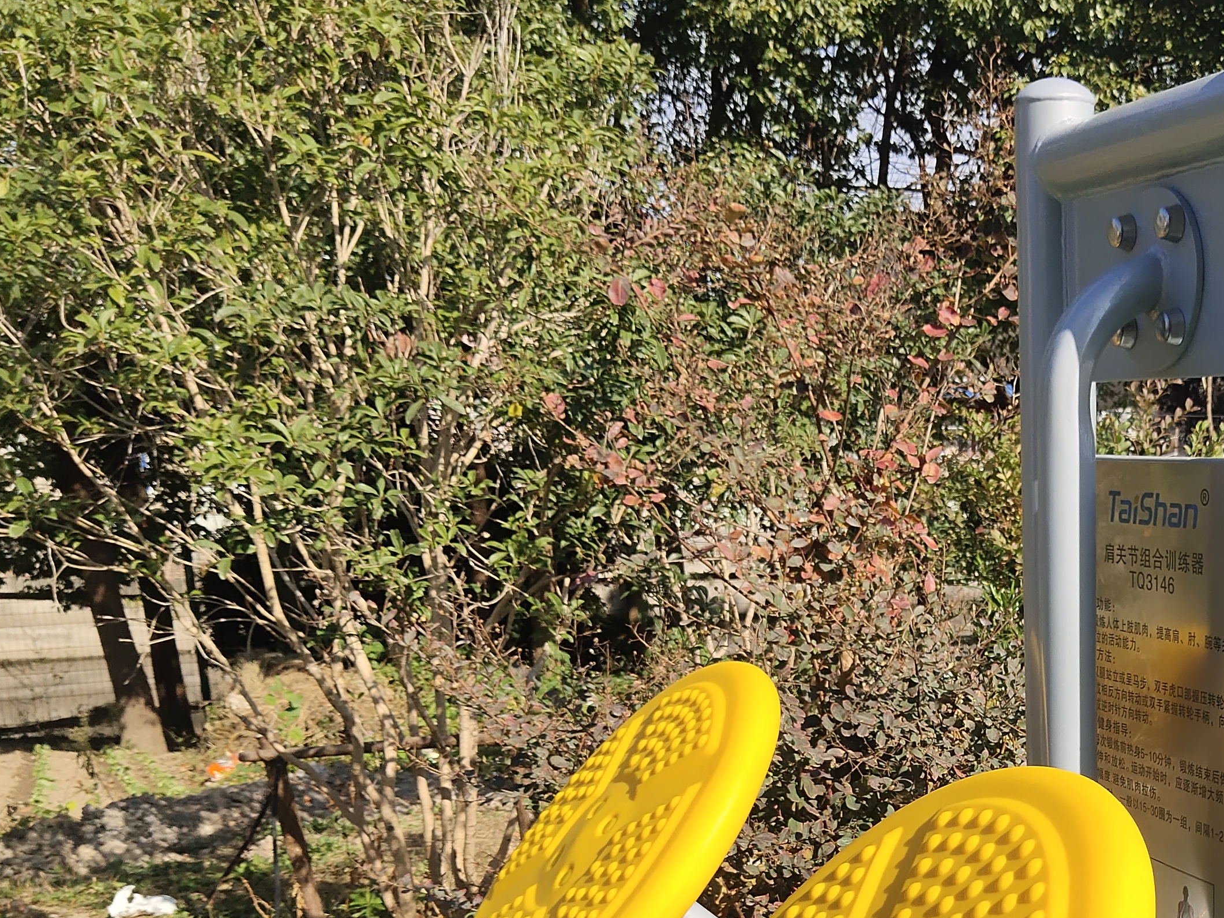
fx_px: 2016
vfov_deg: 24.8
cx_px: 1007
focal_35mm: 57
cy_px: 848
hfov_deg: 32.7
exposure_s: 1/2681
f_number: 1.79
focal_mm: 4.35
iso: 50
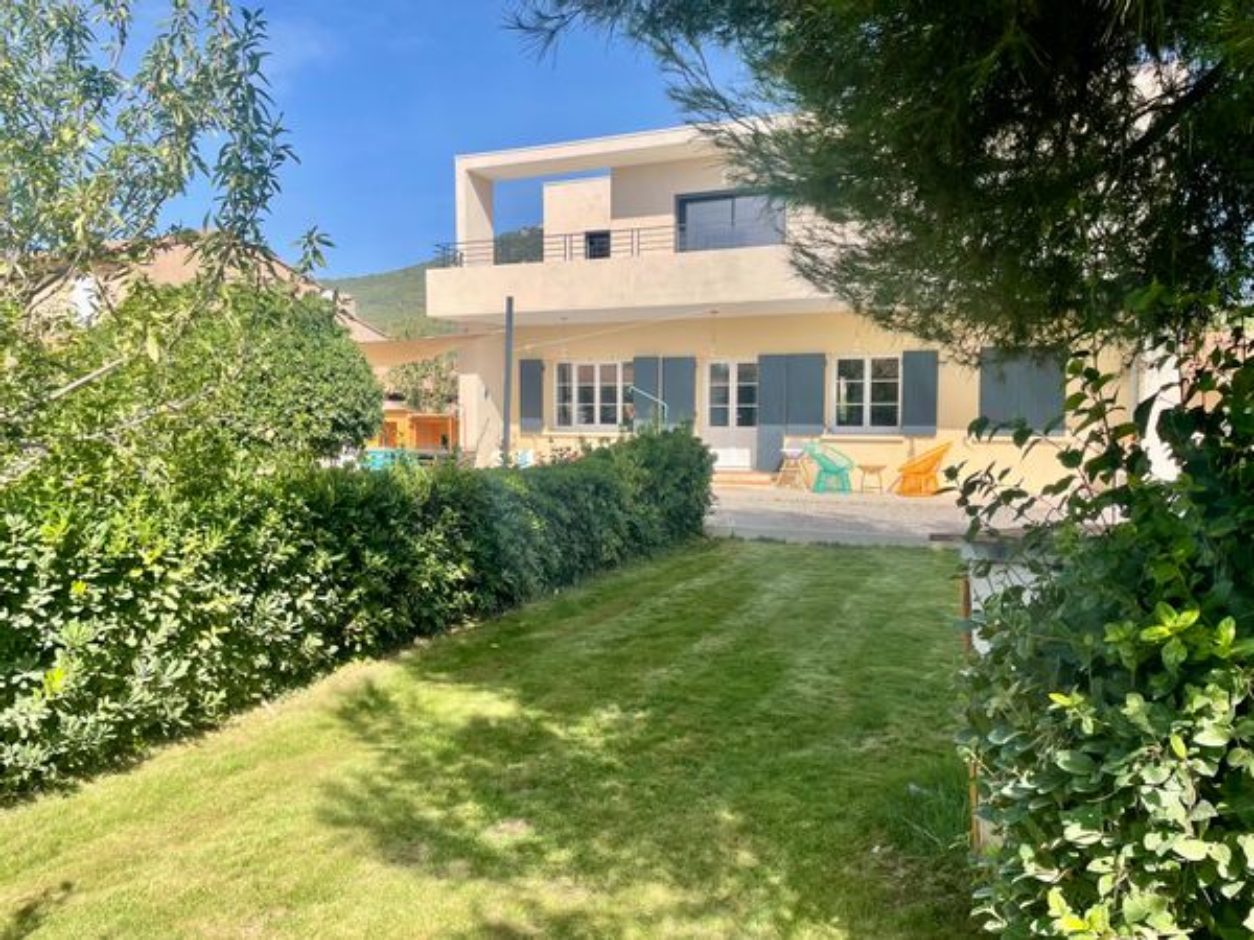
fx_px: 942
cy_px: 470
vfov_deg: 53.1
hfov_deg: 67.3
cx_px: 627
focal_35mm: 26
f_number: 1.6
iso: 32
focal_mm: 4.2
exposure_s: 1/2132
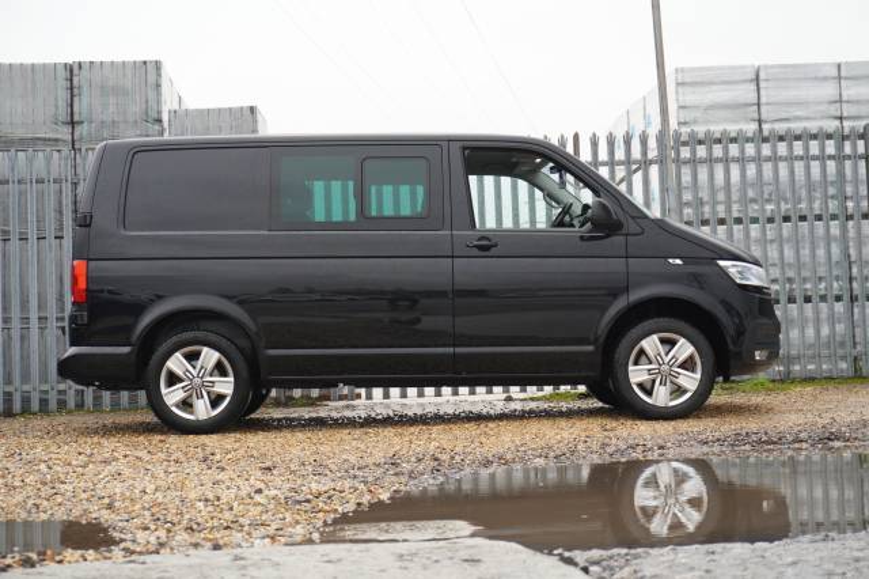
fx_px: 1484
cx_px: 434
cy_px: 290
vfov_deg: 22.1
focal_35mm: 62
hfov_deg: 32.6
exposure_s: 1/90
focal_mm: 41
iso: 400
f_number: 5.6
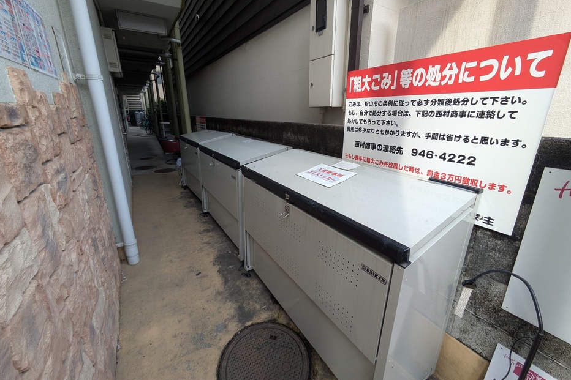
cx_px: 289
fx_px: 238
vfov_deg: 77.2
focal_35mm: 15
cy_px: 177
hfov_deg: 100.4
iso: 43
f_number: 2.2
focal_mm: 1.83
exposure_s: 1/219
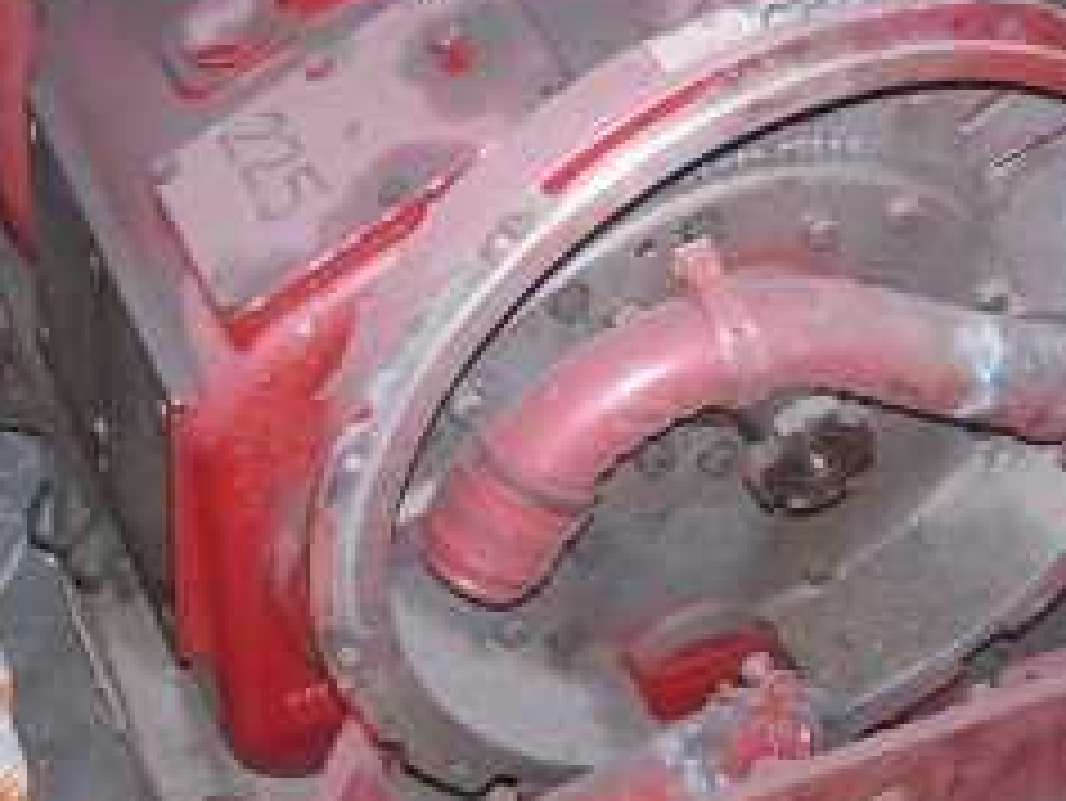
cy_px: 207
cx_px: 576
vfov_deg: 17.3
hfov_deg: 23.0
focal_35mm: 85
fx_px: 2619
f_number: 2.8
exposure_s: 1/60
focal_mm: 6.7
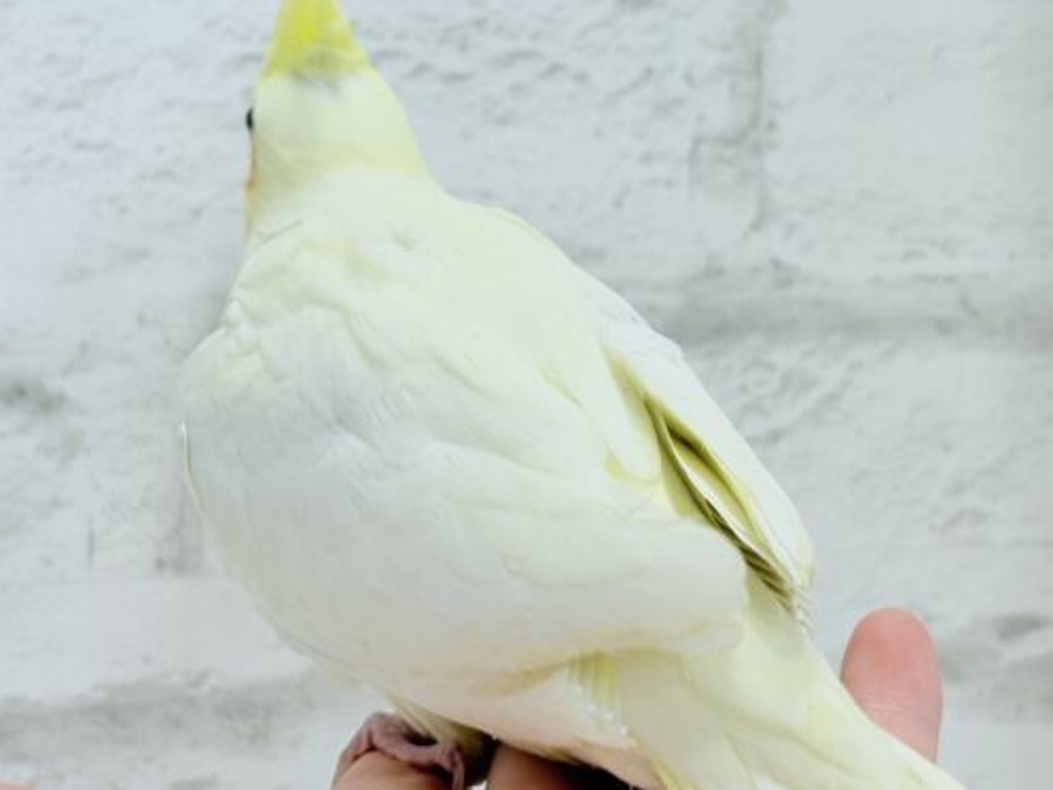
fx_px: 2039
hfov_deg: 29.0
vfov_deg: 21.9
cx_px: 566
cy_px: 286
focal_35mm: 67
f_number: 1.6
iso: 32
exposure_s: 1/50
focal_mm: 5.96
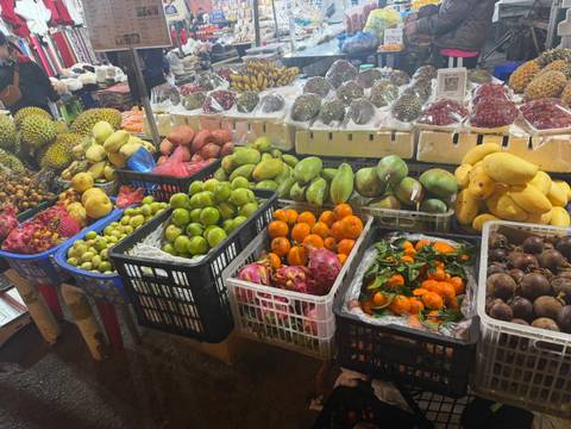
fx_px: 396
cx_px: 286
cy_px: 214
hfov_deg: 71.6
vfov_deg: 56.8
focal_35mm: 24
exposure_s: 1/50
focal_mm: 6.76
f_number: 1.78
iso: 125
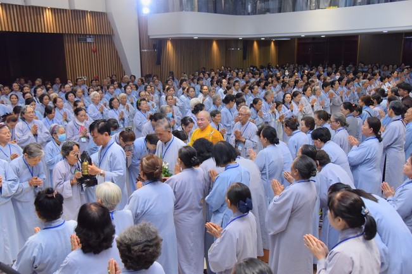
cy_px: 137
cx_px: 206
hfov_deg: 54.4
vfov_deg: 37.8
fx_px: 400
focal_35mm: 35
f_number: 5
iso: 1250
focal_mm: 35
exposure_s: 1/160
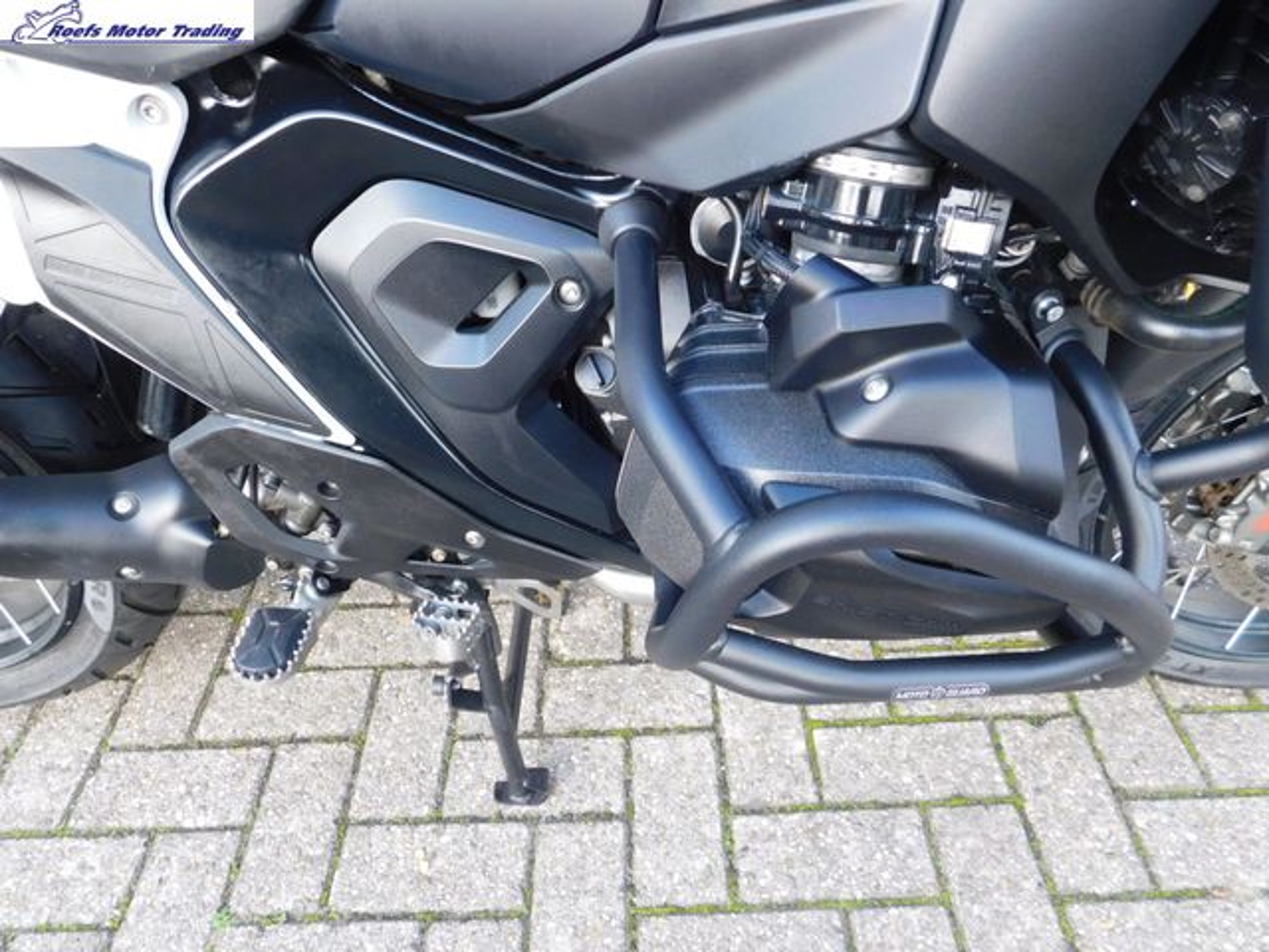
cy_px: 476
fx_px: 916
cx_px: 634
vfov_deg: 54.9
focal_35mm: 25
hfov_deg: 69.4
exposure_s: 1/50
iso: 125
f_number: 3.1
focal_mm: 4.5
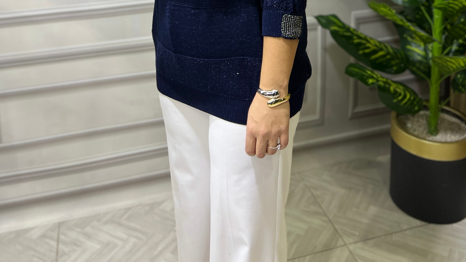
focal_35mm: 41
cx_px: 242
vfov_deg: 25.3
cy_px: -72
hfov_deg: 49.4
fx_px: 507
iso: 100
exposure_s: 1/50
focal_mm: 5.7
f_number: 1.5
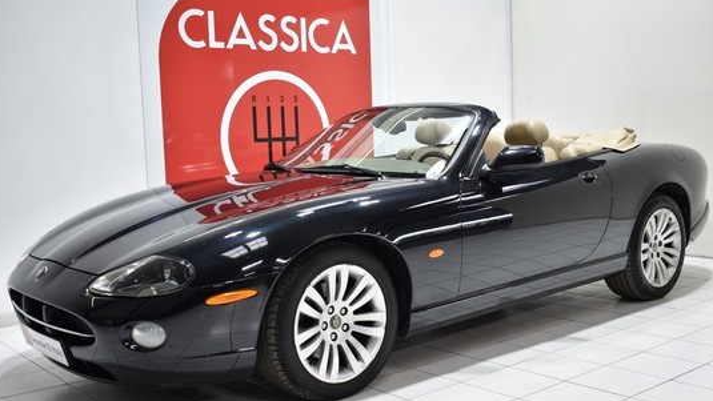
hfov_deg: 48.4
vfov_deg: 28.3
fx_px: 794
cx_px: 357
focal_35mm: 42
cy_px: 234
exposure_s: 1/20
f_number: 4
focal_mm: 26
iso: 100
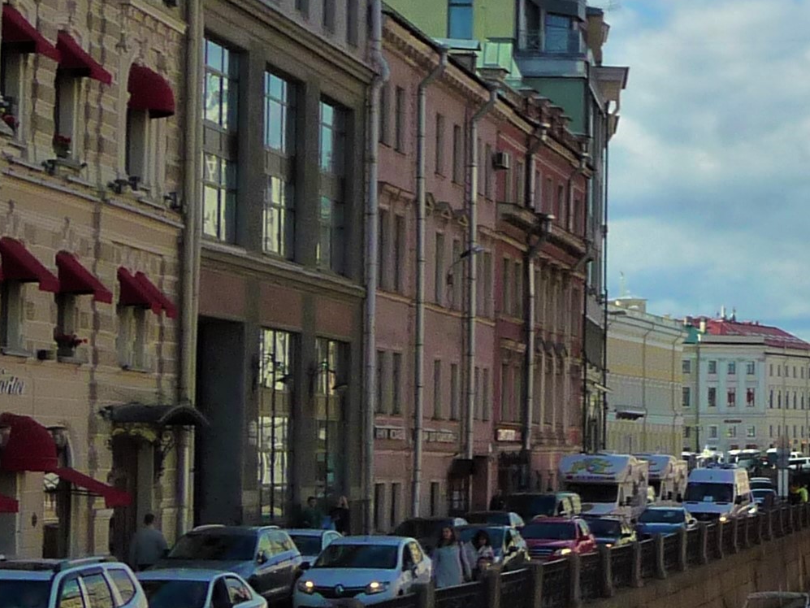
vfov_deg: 14.2
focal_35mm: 104
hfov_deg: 16.9
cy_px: 297
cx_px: 1267
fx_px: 2434
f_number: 8
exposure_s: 1/250
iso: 160
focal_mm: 5
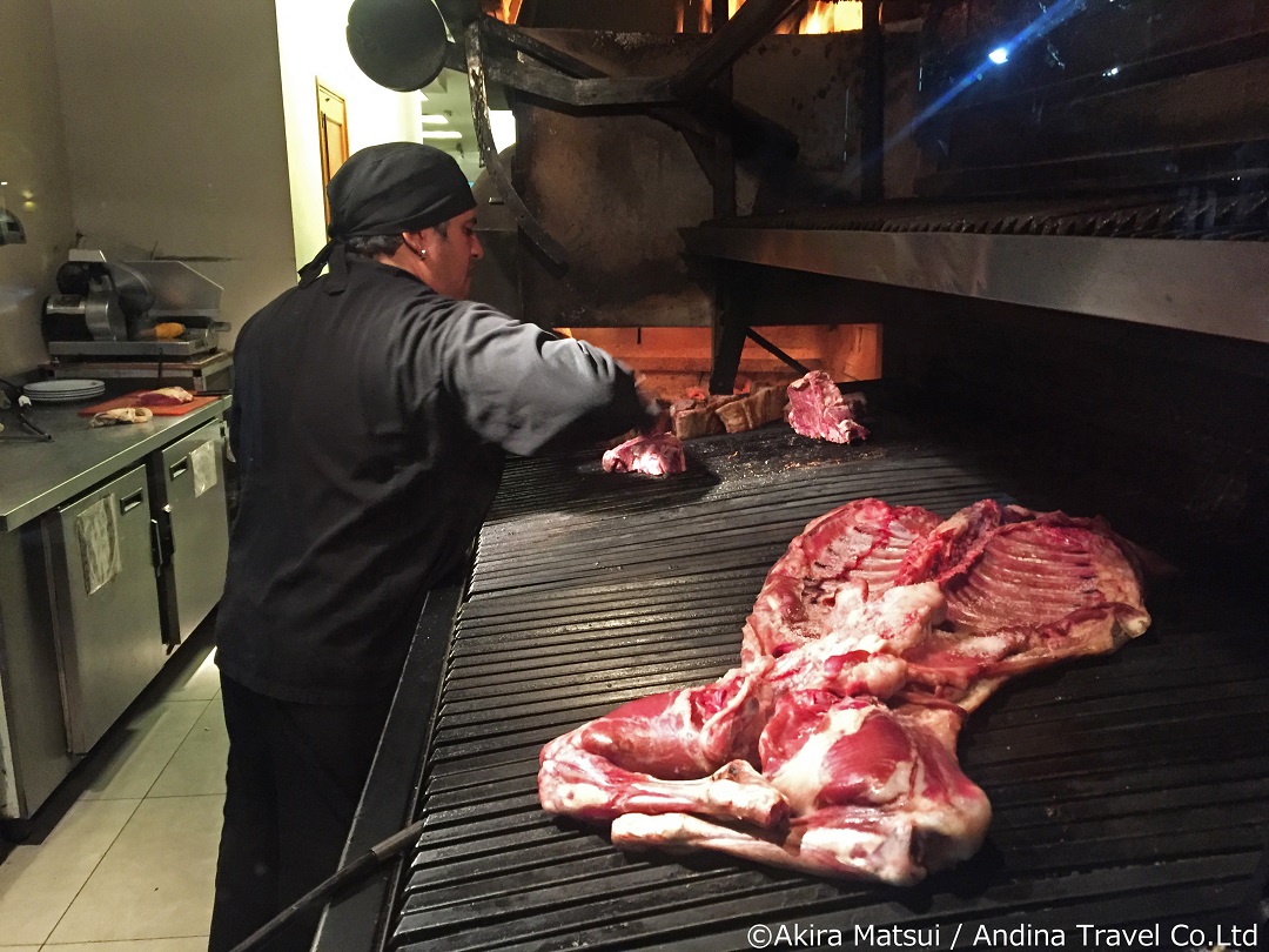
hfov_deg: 61.7
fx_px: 1063
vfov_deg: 48.2
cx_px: 634
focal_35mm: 29
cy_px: 476
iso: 320
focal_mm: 4.15
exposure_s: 1/17
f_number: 2.2
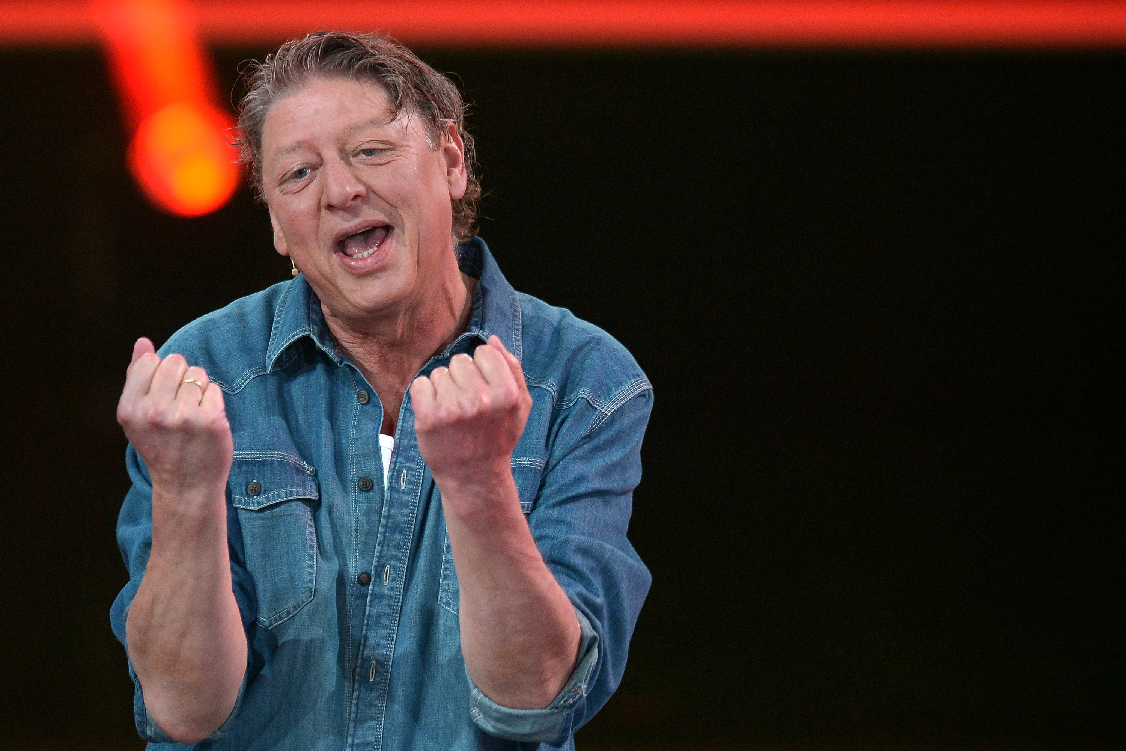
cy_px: 376
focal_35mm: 400
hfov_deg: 5.2
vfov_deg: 3.4
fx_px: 12510
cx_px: 563
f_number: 4
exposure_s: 1/400
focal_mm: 400
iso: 3200
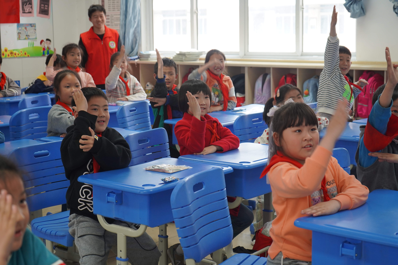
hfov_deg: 32.4
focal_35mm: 62
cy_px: 132
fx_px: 685
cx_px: 199
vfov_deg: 21.9
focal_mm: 62
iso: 1250
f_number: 5.6
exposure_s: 1/160
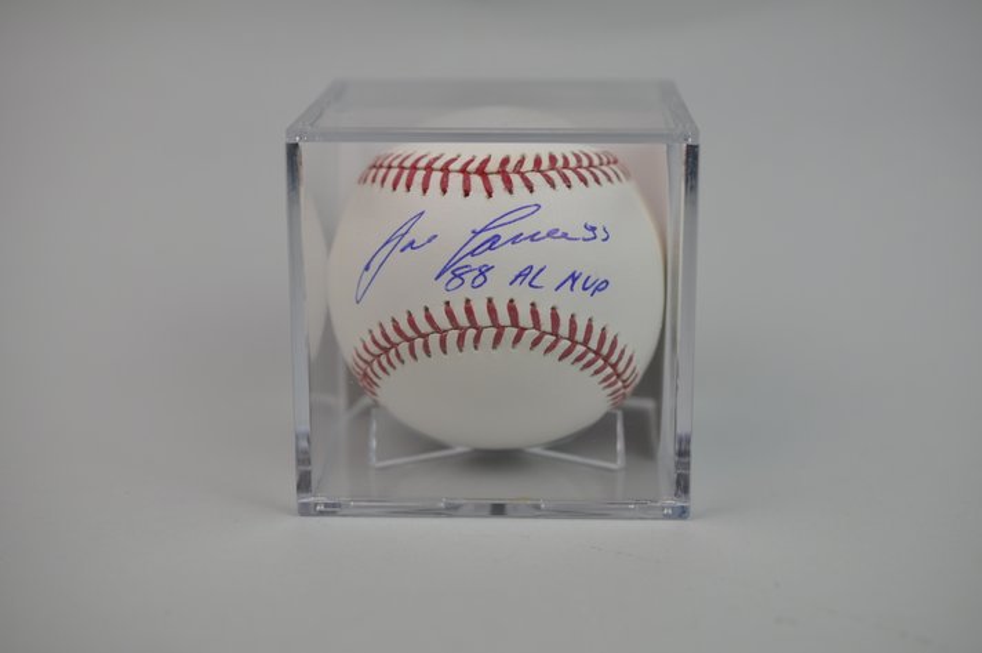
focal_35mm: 60
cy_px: 326
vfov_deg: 22.6
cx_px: 491
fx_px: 1635
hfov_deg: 33.4
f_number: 4.5
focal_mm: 40
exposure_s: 1/80
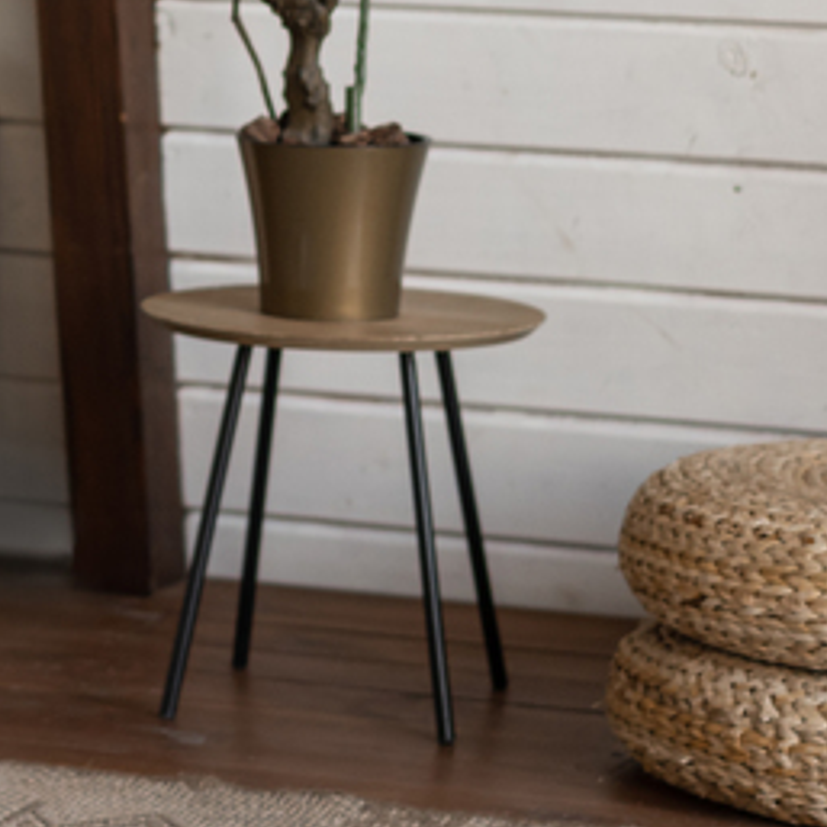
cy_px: 130
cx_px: -312
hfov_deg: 9.2
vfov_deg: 9.4
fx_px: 5027
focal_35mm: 186
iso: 400
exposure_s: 1/160
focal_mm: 55
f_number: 2
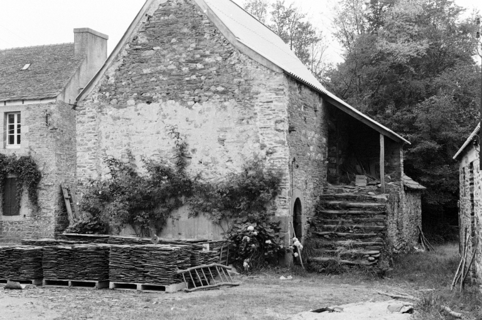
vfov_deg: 15.1
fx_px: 1203
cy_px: 160
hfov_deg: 22.6
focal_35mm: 90
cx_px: 241
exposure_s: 1/15
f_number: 20
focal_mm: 60
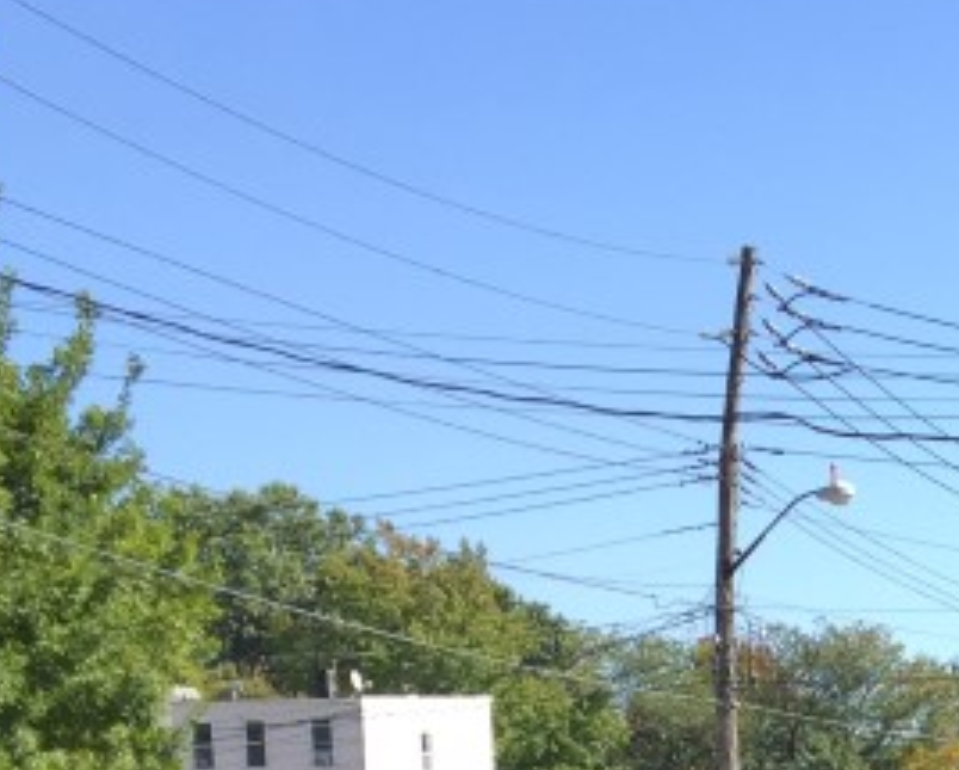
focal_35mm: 108
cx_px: 1499
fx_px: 3069
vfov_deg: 13.2
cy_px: 1264
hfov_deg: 16.1
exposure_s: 1/760
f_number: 2.2
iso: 32
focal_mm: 4.15
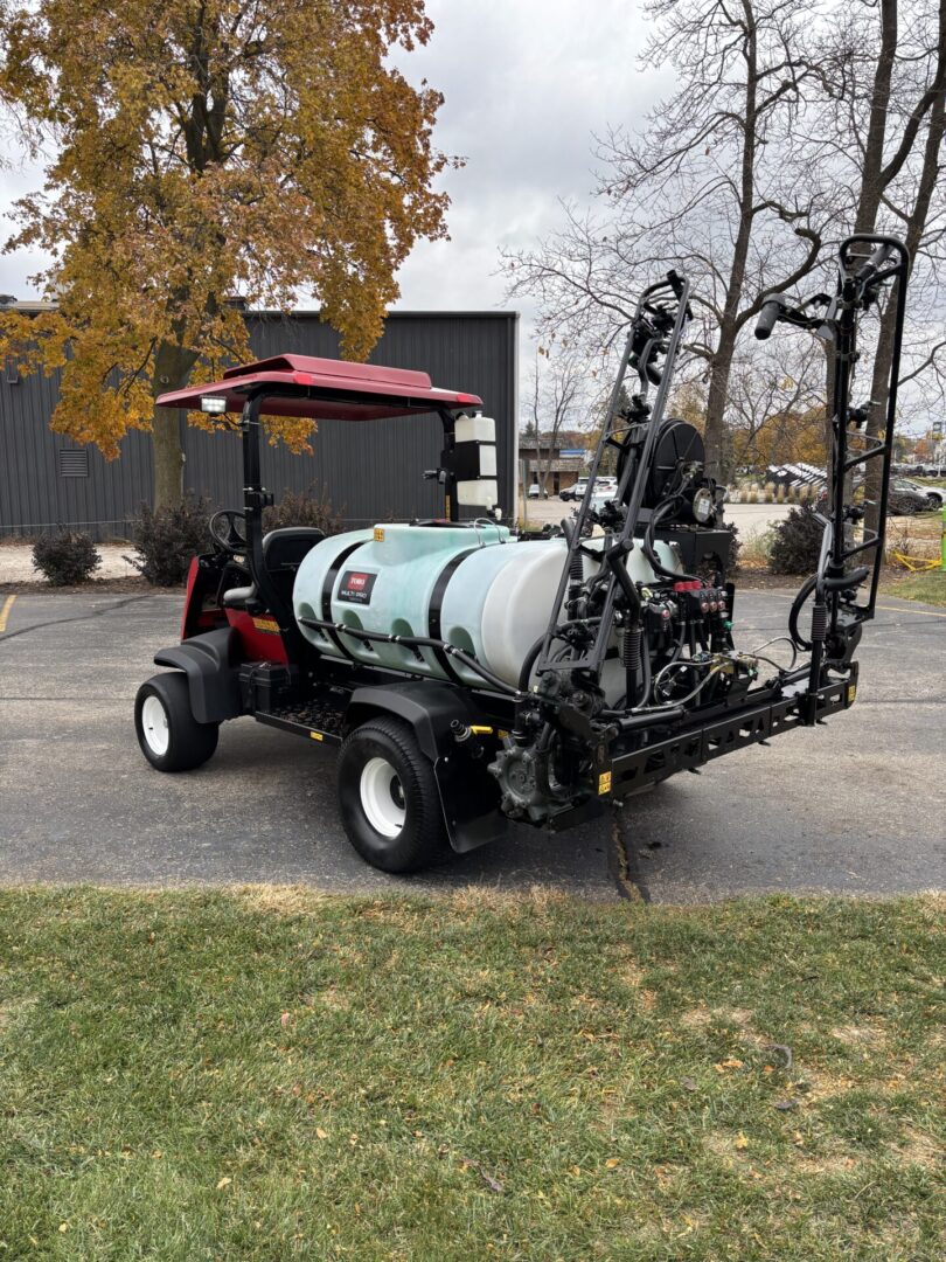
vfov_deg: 67.3
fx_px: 947
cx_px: 473
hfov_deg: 53.1
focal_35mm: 26
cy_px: 631
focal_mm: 5.96
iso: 50
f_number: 1.6
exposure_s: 1/484
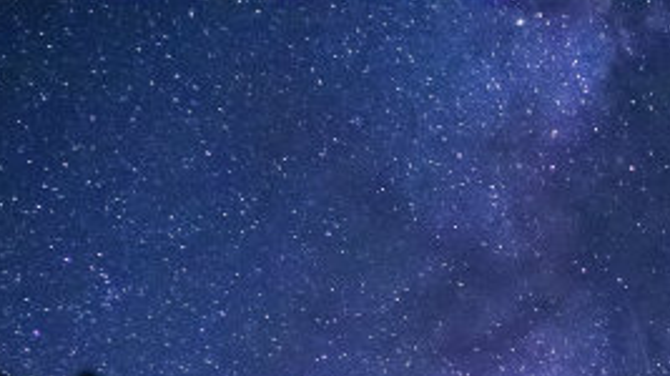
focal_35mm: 132
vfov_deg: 9.0
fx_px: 2344
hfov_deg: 16.0
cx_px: 615
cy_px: 504
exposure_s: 10
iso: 6400
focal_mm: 55
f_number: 2.8
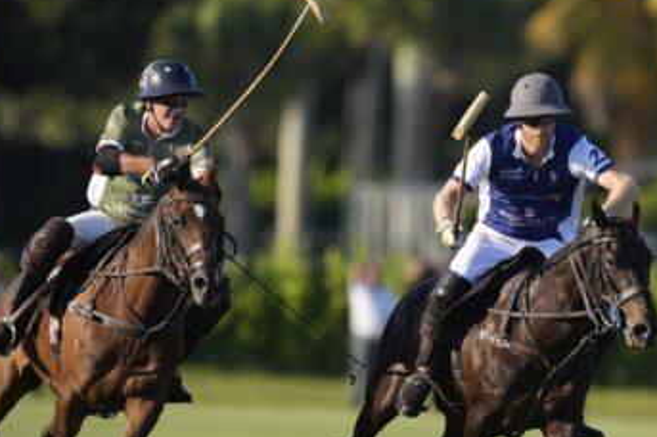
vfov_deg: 1.2
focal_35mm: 1122
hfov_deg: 1.8
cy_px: 351
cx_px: 555
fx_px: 20457
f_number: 2.8
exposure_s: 1/2500
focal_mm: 400
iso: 250
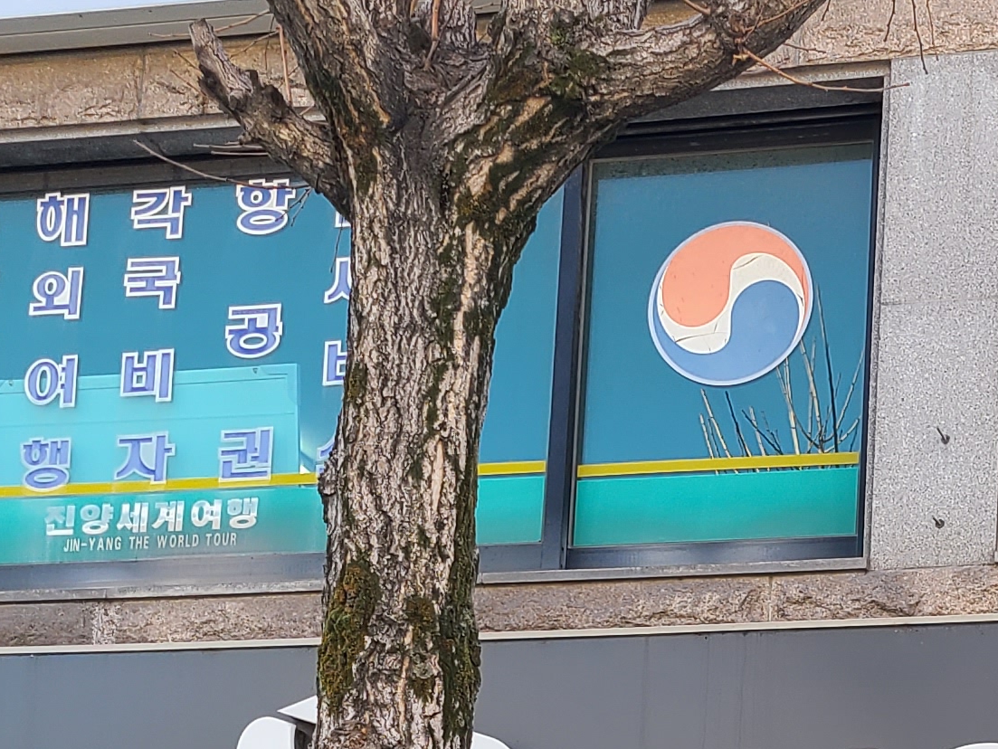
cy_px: 1223
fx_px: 2740
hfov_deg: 20.0
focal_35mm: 95
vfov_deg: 14.2
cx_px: 990
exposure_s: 1/320
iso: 40
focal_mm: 5.4
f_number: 1.8
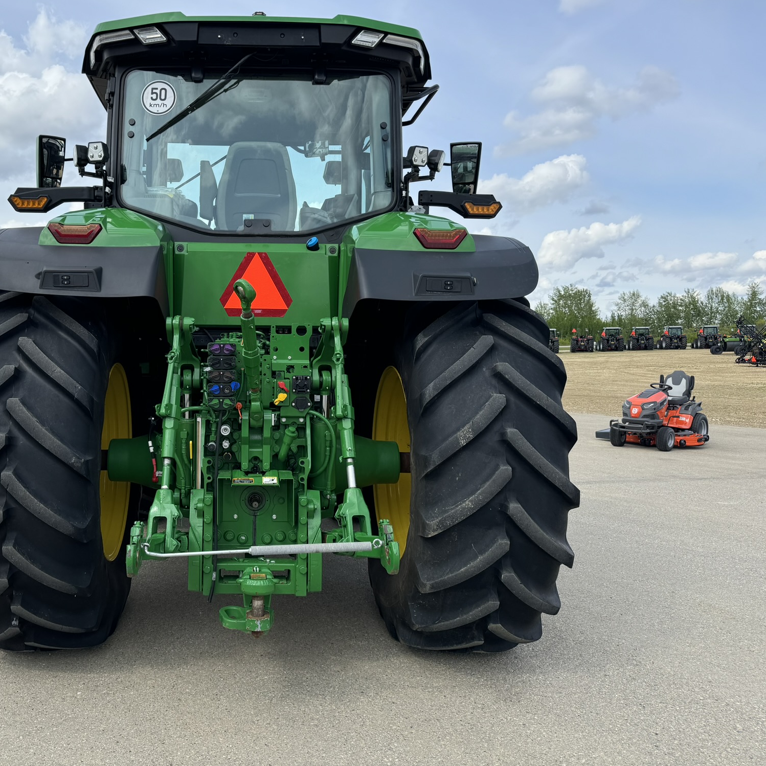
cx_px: 253
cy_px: 375
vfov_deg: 55.6
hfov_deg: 54.5
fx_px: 726
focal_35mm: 29
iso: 80
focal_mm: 6.76
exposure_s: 1/2710
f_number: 1.78
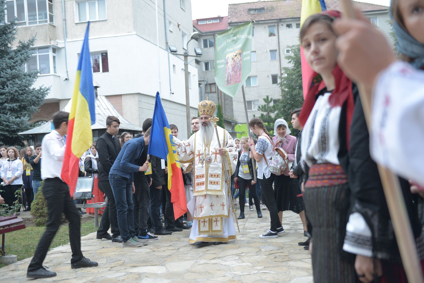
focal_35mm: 40
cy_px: 142
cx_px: 212
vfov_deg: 33.4
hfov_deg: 48.4
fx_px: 471
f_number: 2.8
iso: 900
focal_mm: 40
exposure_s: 1/40
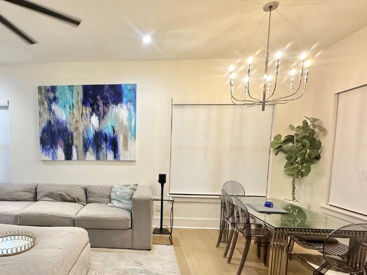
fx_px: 233
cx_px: 124
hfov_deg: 74.2
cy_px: 176
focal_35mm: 22
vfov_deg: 60.1
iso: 200
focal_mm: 2.22
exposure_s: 1/60
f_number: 2.2
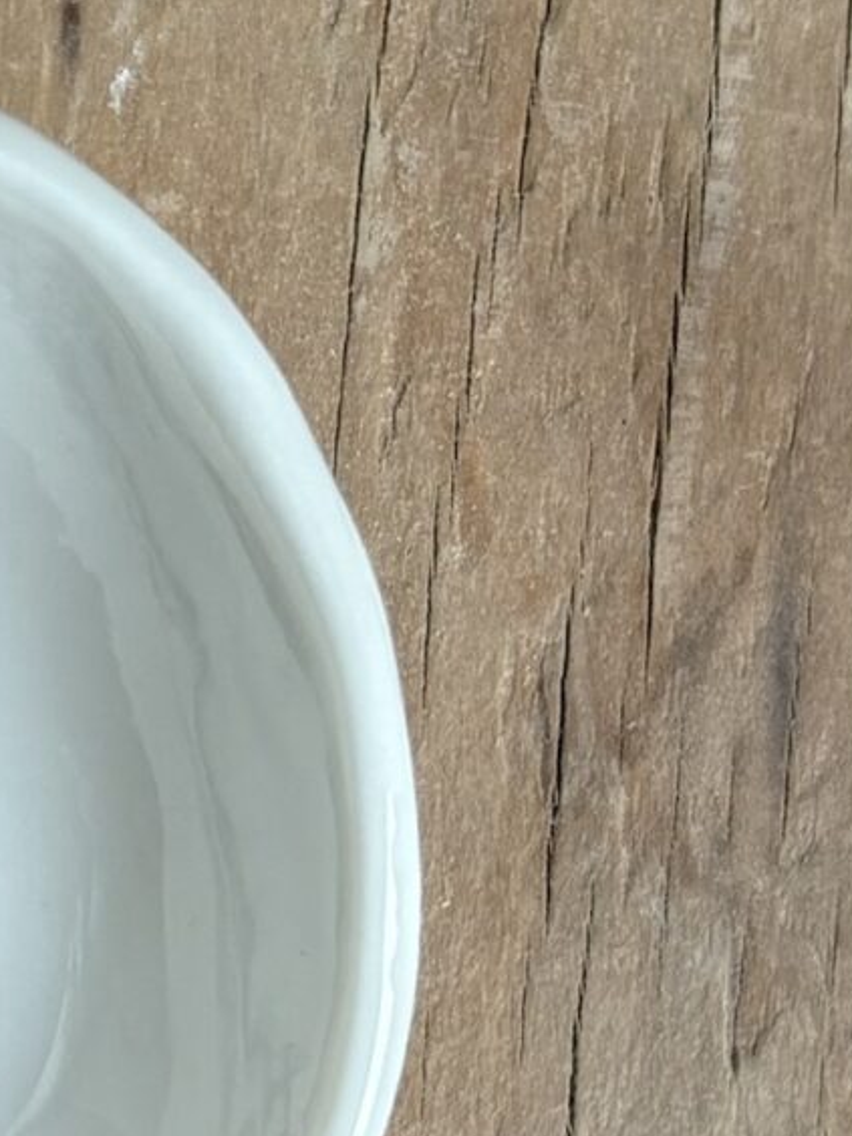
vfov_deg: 16.6
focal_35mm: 118
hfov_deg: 12.1
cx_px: -344
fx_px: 3872
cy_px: 830
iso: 100
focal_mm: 5.96
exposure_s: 1/50
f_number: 1.6
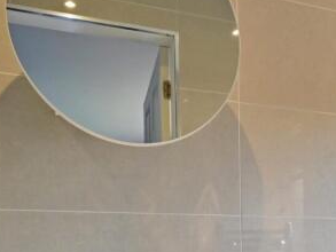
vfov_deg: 28.6
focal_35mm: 47
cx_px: 221
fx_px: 456
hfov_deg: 40.0
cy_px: 264
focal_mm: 14
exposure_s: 1/80
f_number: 13
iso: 2500
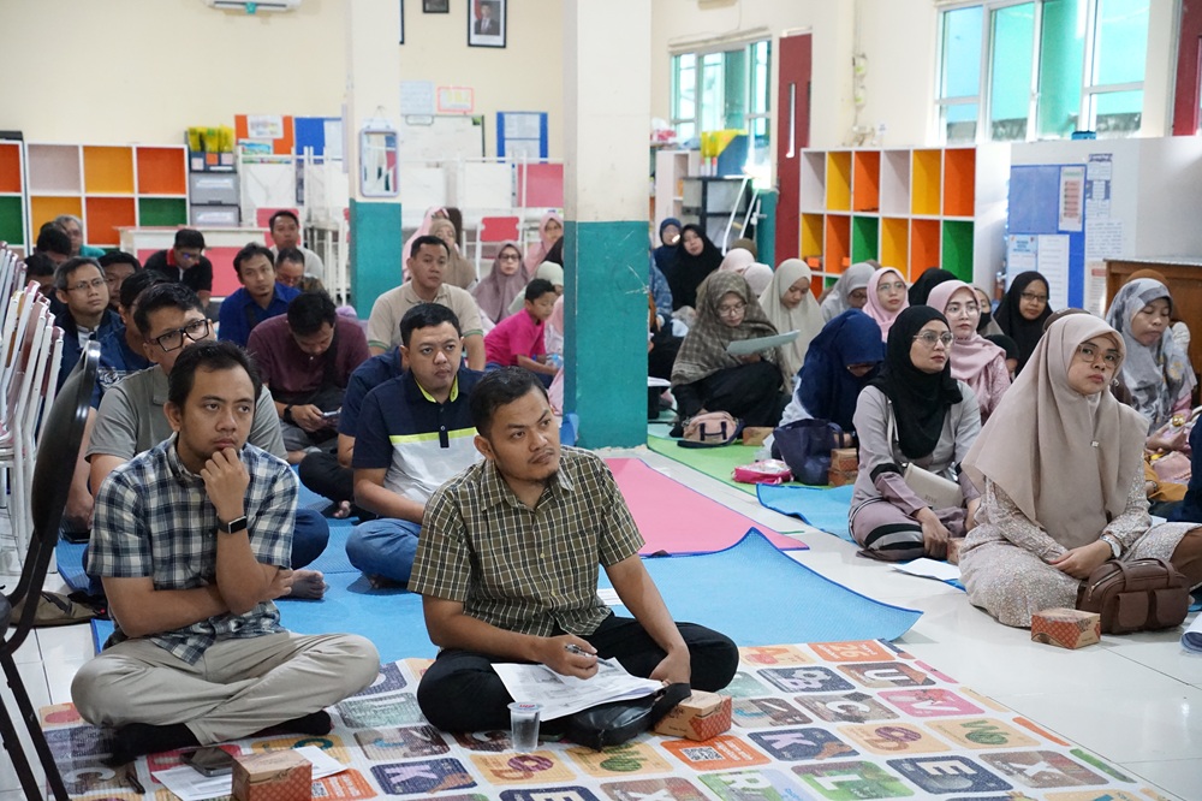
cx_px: 601
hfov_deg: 33.4
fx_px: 2003
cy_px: 400
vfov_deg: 22.6
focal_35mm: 60
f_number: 5
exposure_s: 1/100
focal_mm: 60
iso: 10000
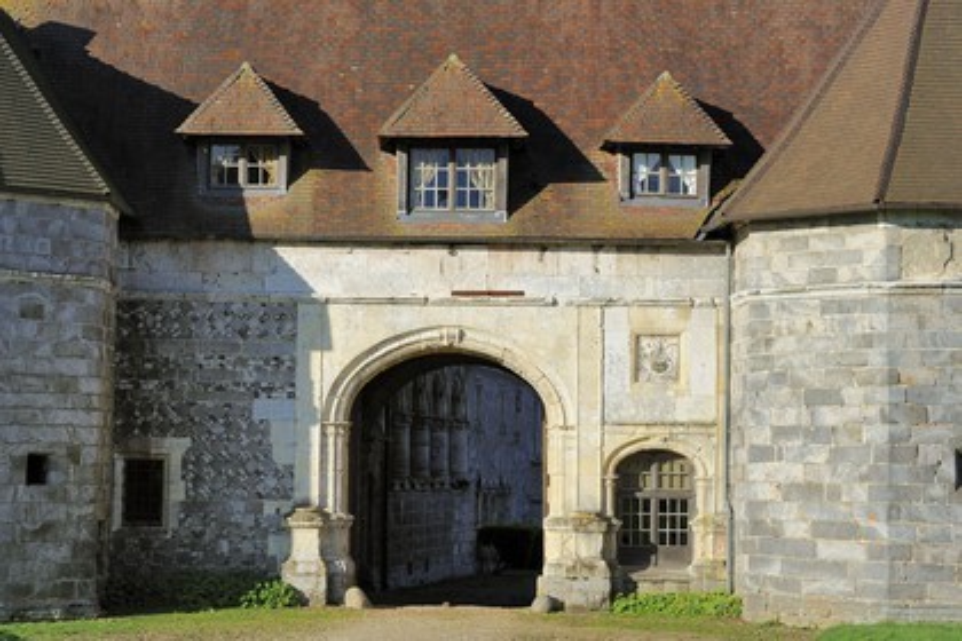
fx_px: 2806
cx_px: 481
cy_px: 320
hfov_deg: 19.5
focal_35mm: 105
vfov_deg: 13.0
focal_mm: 105
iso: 200
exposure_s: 1/250
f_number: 11
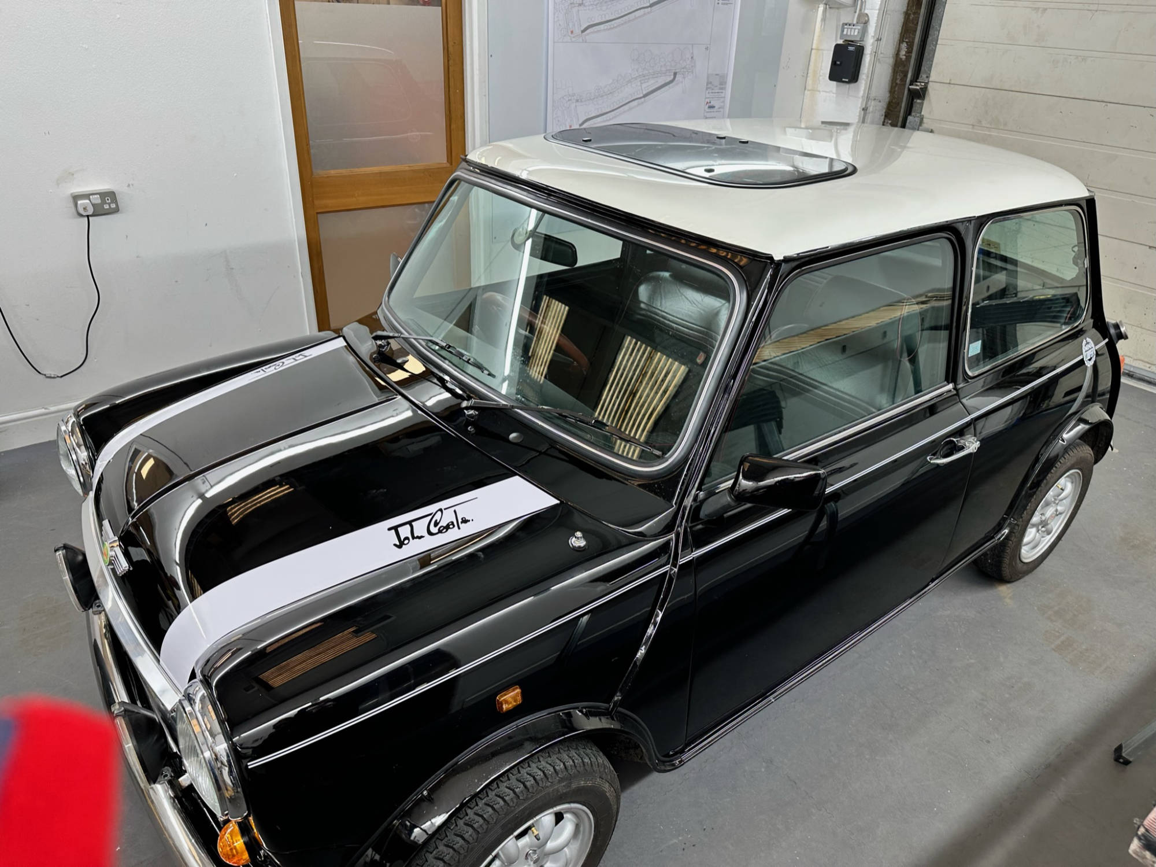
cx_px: 578
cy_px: 434
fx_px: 801
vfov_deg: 56.8
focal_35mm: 24
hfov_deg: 71.6
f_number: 1.78
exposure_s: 1/100
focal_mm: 6.86
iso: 80
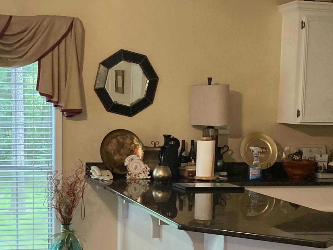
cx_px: 114
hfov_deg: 25.9
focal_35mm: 75
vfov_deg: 19.4
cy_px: 205
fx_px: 721
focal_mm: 3.99
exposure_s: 1/60
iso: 250
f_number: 1.8
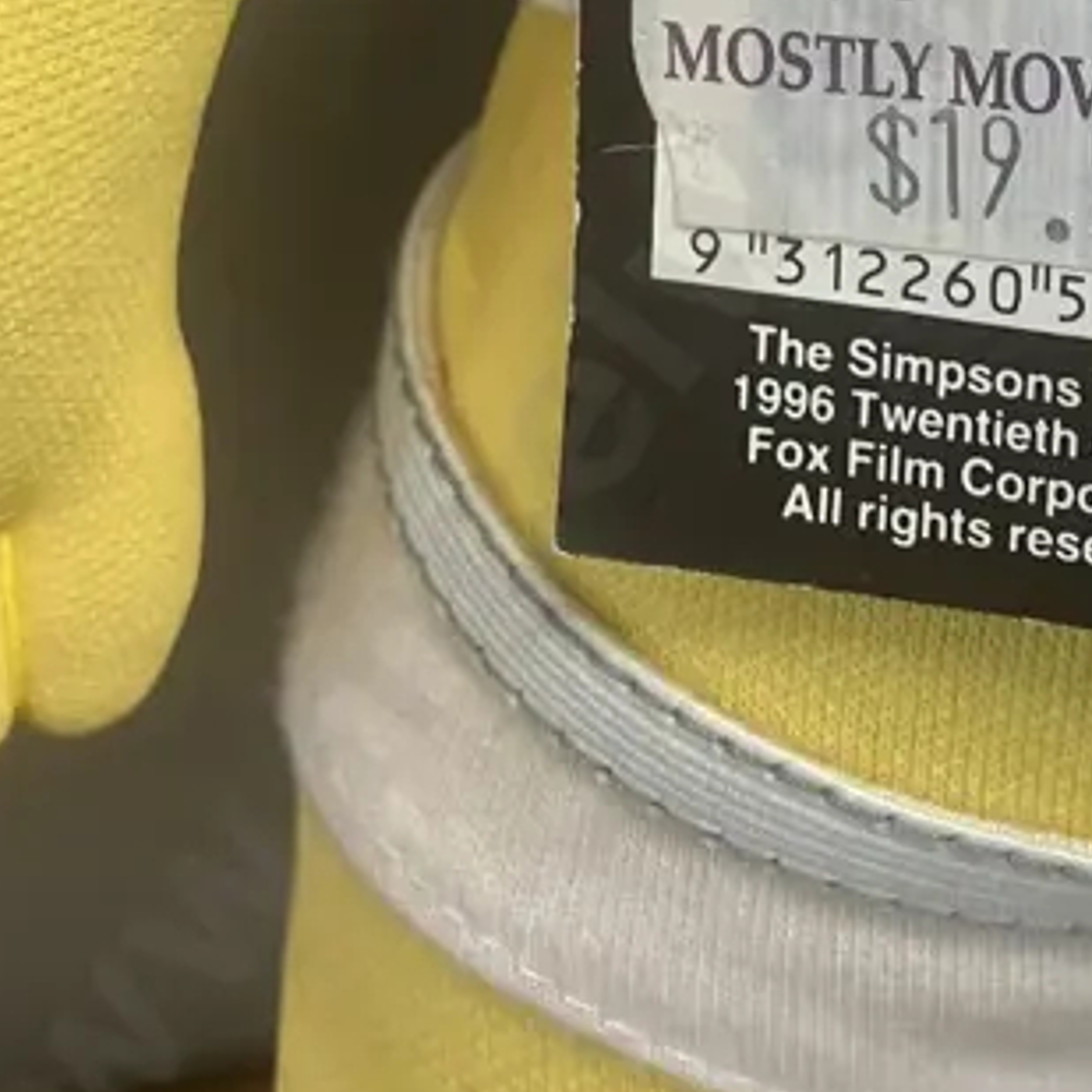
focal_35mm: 82
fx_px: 2927
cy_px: -141
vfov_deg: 20.1
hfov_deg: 20.7
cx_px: 1004
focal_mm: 3.99
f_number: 1.8
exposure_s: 1/50
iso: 125
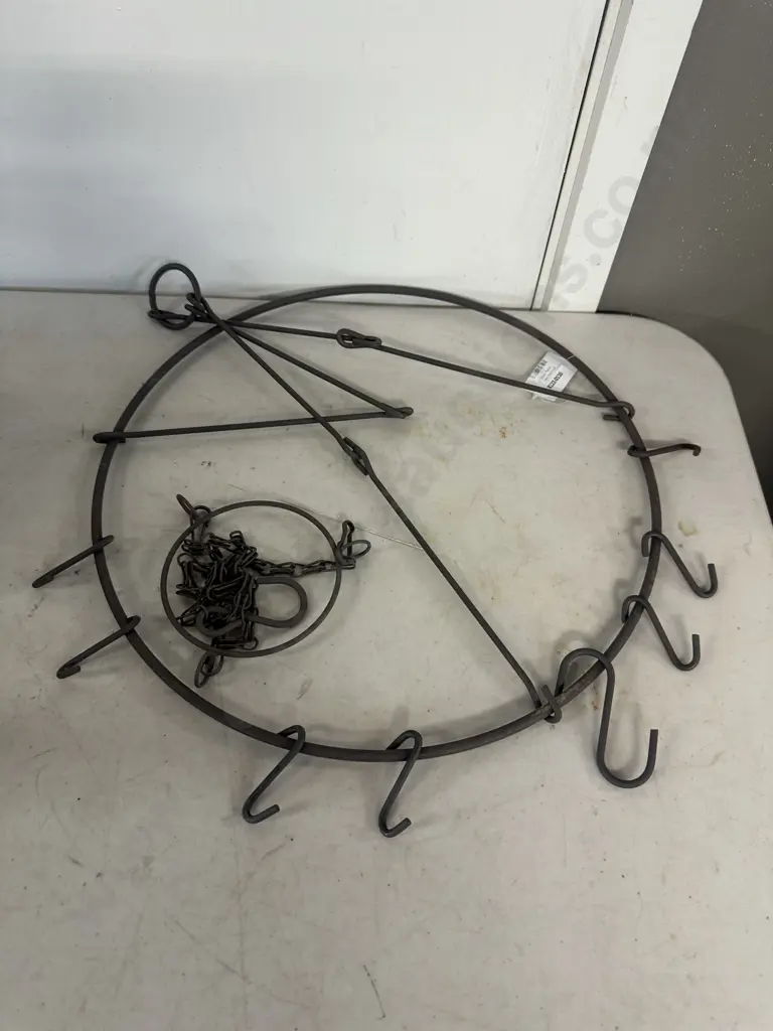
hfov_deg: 56.8
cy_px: 516
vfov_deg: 71.6
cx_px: 386
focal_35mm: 24
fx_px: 715
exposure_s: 1/50
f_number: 1.78
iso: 125
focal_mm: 6.86
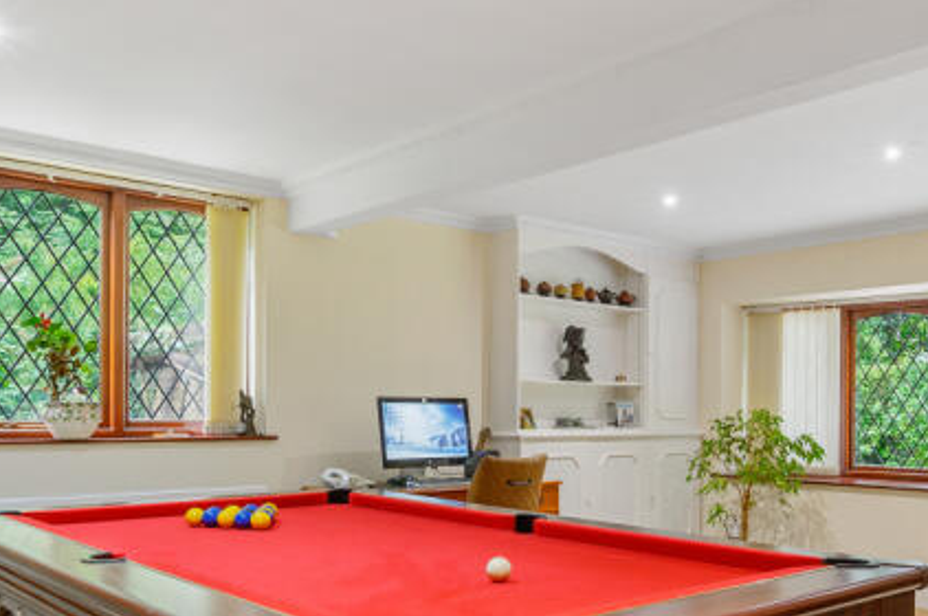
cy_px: 432
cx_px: 598
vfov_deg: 38.1
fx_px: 875
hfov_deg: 55.0
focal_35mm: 34
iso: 100
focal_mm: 14
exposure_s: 1/2.5
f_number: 10
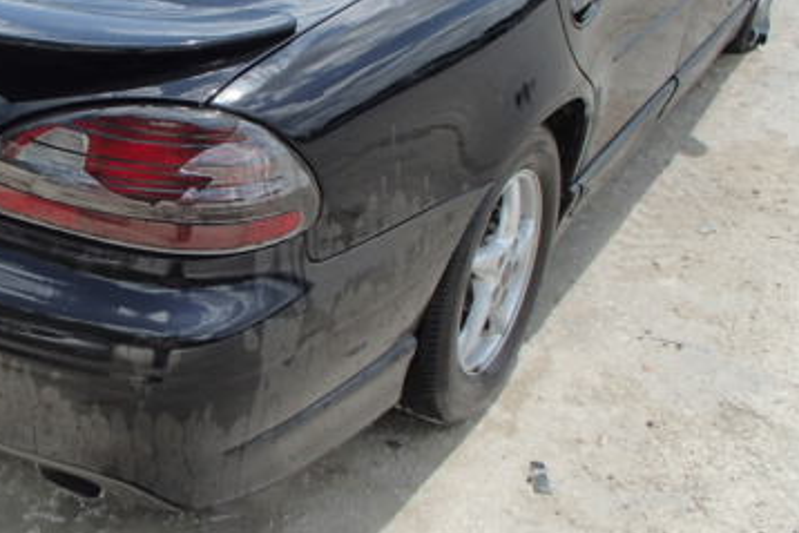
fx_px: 1155
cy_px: 158
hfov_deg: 37.1
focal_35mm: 52
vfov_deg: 25.8
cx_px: 181
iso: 100
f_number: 3.9
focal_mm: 5
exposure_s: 1/640
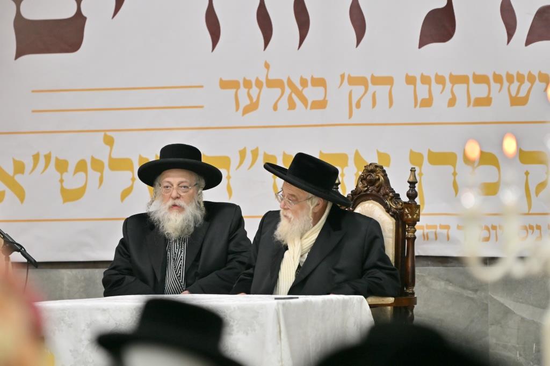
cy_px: 183
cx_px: 275
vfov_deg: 4.6
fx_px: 4582
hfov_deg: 6.9
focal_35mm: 300
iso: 400
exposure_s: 1/320
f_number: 2.8
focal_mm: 200
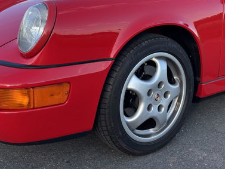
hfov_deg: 36.0
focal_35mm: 53
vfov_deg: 26.9
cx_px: 138
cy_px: 30
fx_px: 345
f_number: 1.6
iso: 50
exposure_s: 1/742
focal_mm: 5.96
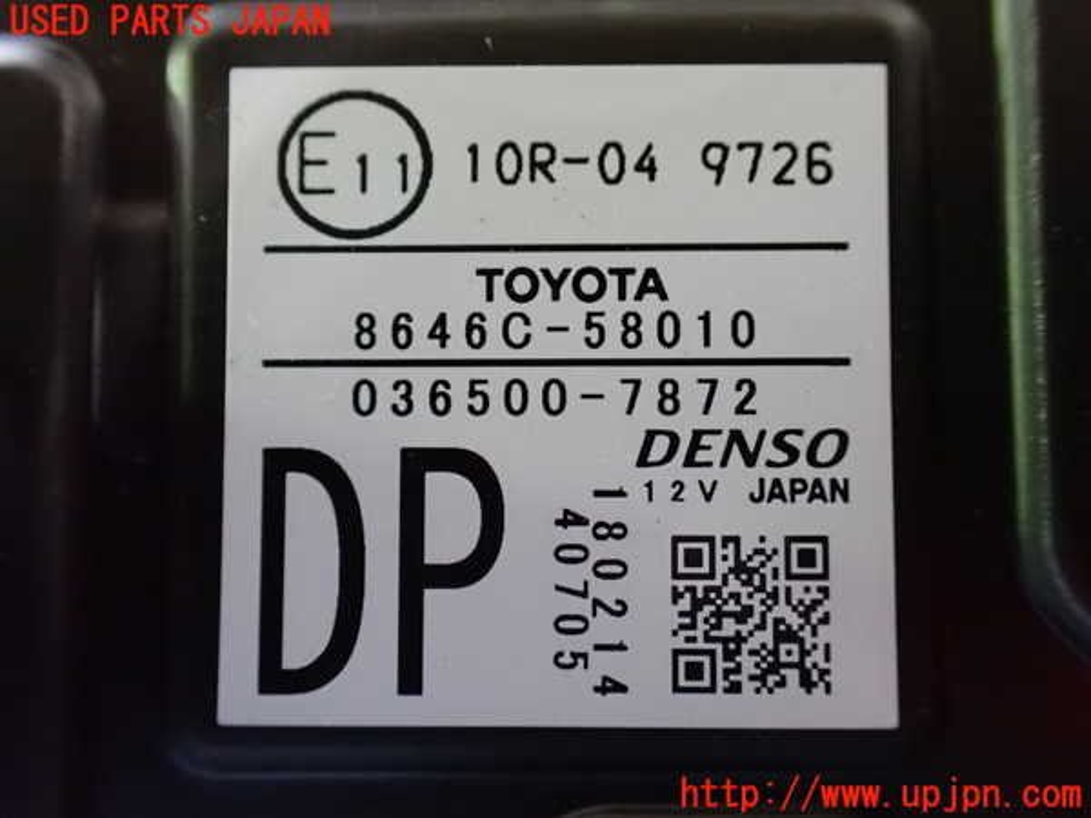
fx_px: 946
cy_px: 409
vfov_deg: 46.8
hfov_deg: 60.0
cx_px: 546
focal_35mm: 30
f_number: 2.3
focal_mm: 5.4
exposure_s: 1/30
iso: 1600
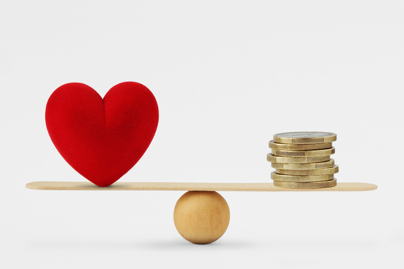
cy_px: 134
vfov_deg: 10.2
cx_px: 202
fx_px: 1515
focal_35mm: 135
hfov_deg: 15.2
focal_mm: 90
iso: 100
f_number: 9
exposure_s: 1/8
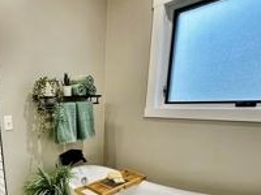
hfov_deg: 58.9
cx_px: 55
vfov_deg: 46.6
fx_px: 211
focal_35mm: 28
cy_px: 161
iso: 200
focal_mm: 2.22
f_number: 2.2
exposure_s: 1/120
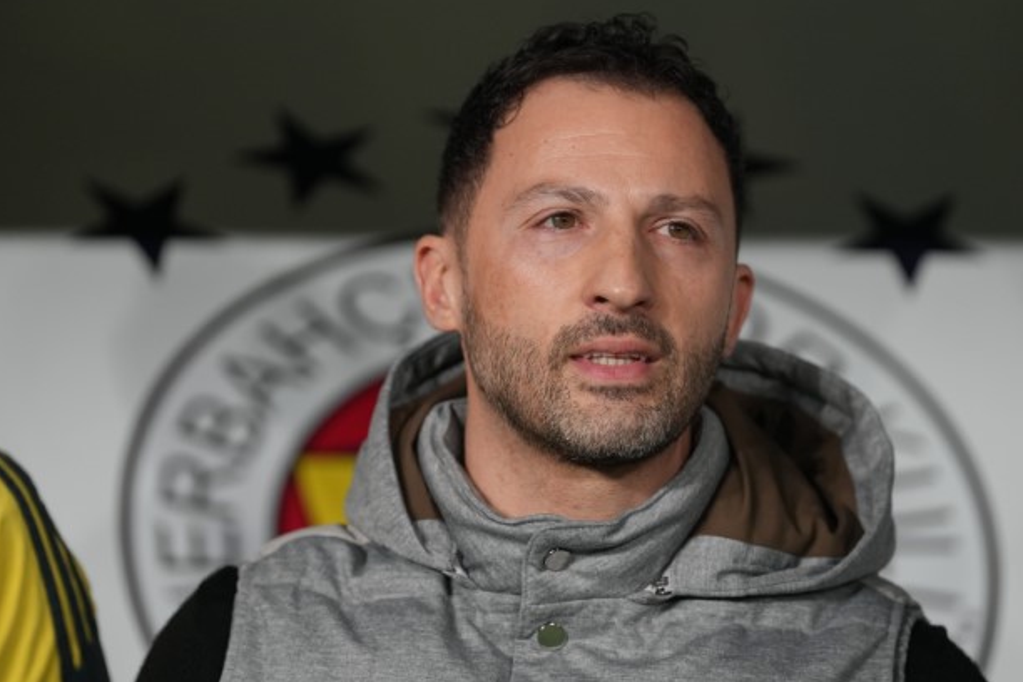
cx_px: 568
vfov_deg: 7.1
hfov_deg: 10.7
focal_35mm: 193
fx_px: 5484
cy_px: 284
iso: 2000
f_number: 2.8
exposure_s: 1/1600
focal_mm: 164
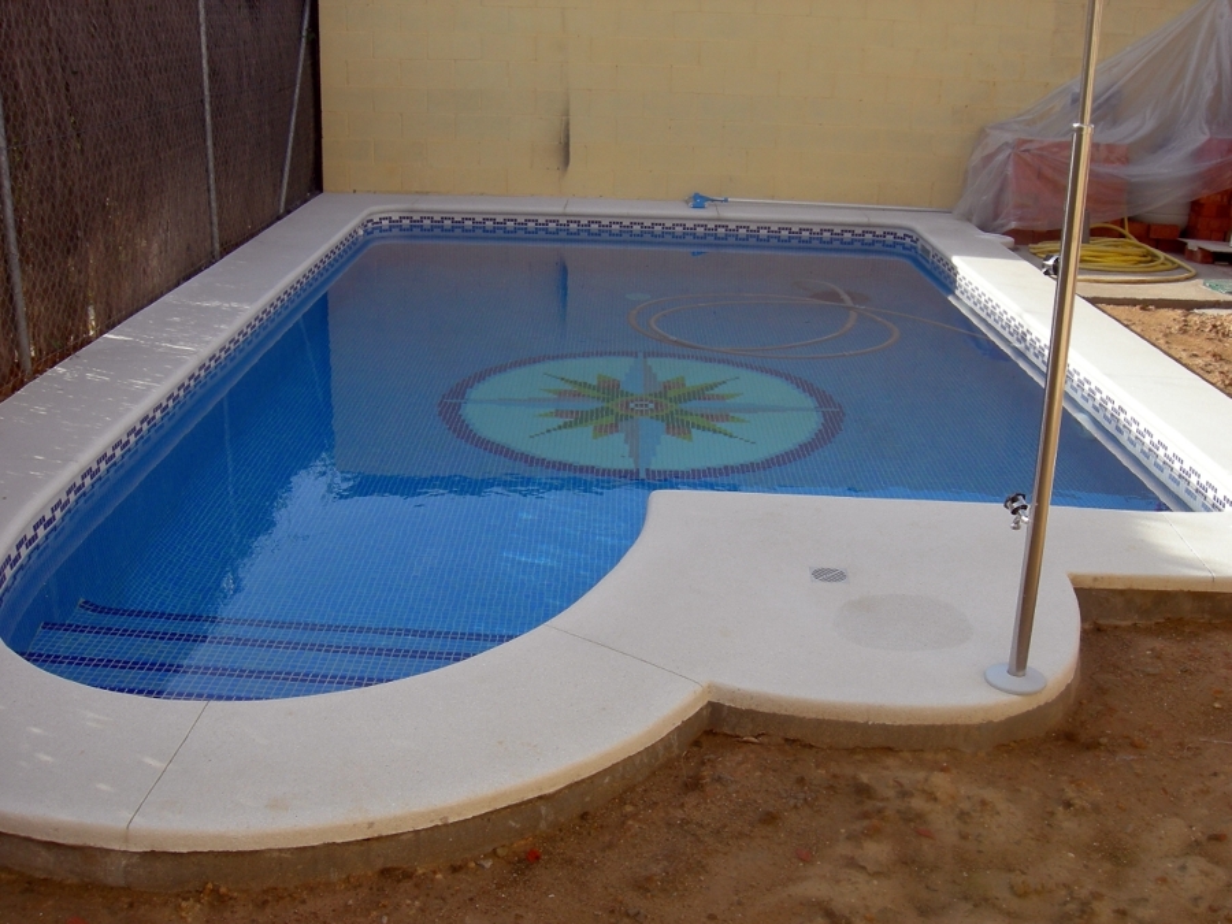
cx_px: 616
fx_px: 1281
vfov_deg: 39.7
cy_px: 462
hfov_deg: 51.4
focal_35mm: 36
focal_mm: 7.5
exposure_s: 1/201
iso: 64
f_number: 5.4
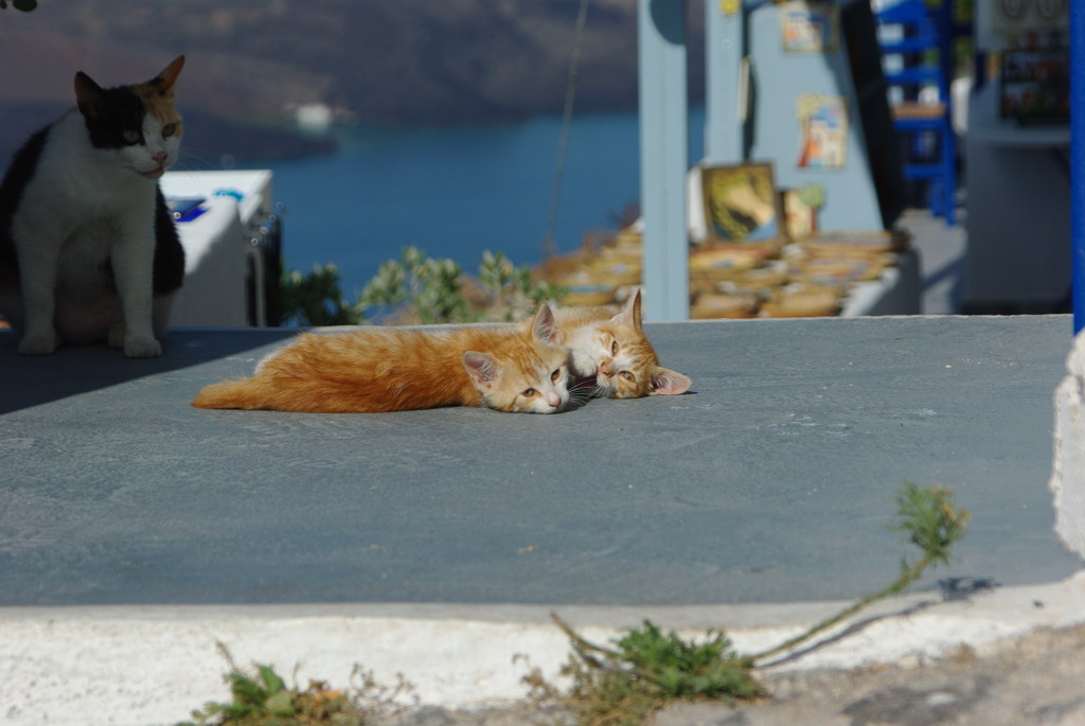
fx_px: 4525
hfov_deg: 13.7
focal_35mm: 150
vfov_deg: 9.2
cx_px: 542
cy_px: 363
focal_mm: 100
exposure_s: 1/640
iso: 100
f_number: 8
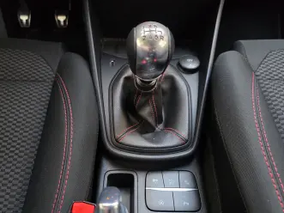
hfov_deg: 69.4
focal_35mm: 25
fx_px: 205
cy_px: 109
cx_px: 134
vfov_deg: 54.8
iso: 640
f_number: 1.7
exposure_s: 1/100
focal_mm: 6.3
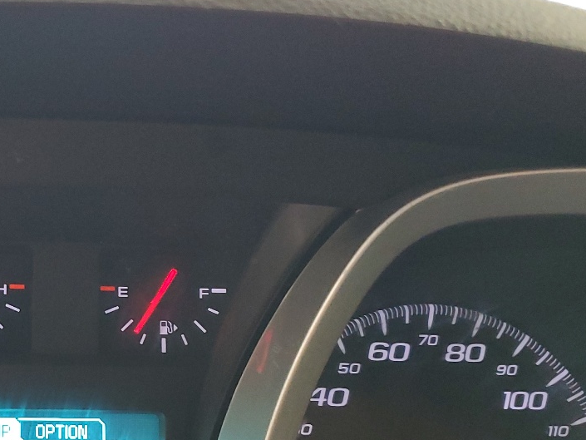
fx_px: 999
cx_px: 71
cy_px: 398
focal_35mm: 59
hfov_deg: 31.3
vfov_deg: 24.1
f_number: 1.5
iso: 227
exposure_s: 1/60.2
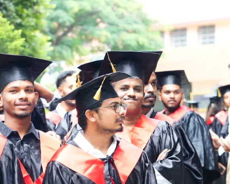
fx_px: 1327
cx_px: 61
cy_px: 134
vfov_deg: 7.9
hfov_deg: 9.9
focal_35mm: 195
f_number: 6.3
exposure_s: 1/125
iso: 1000
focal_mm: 105
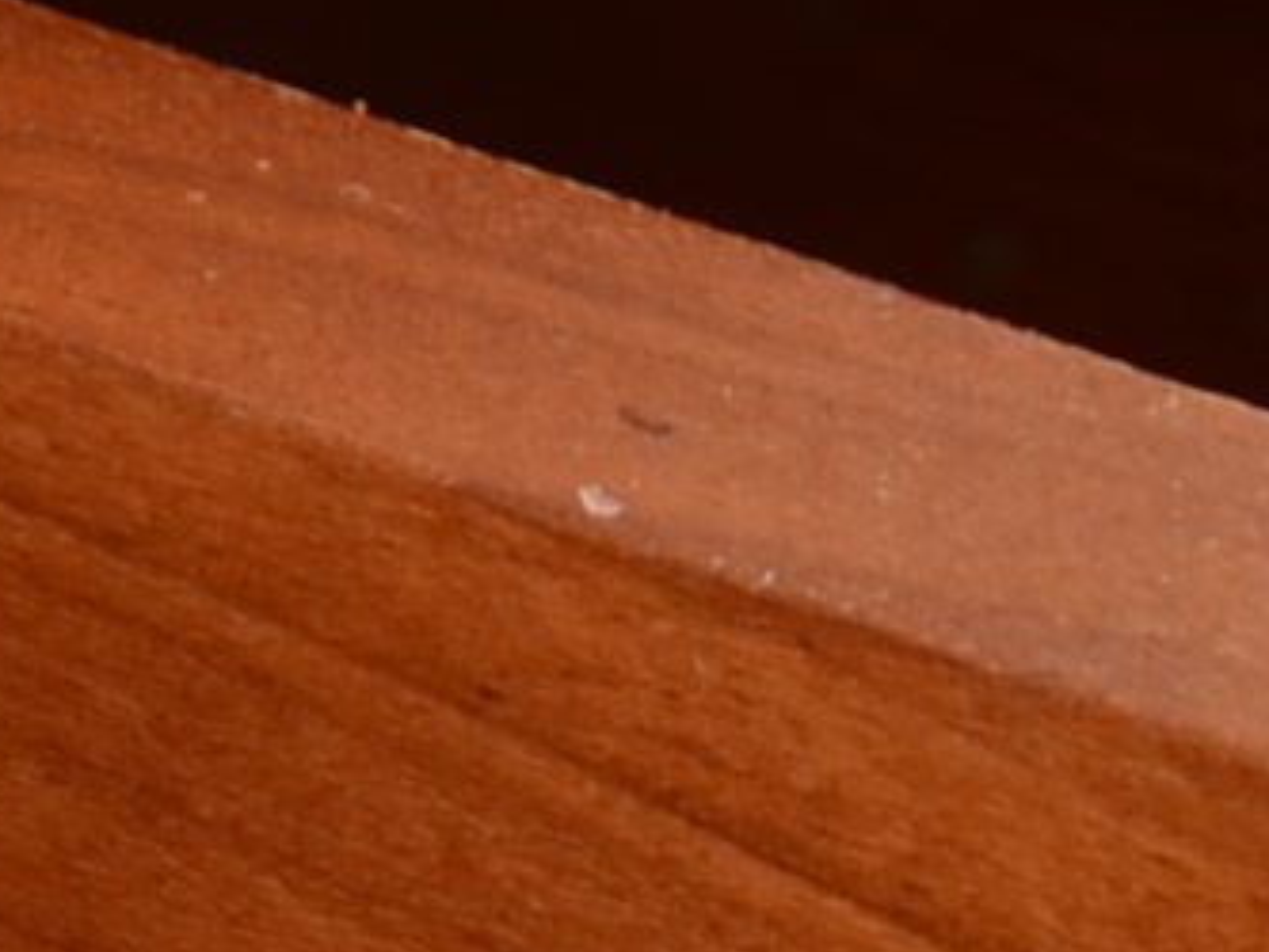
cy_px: 2944
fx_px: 41020
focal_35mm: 1119
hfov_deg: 1.8
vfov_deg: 1.3
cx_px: 1711
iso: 160
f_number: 11
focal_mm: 105
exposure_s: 1/200
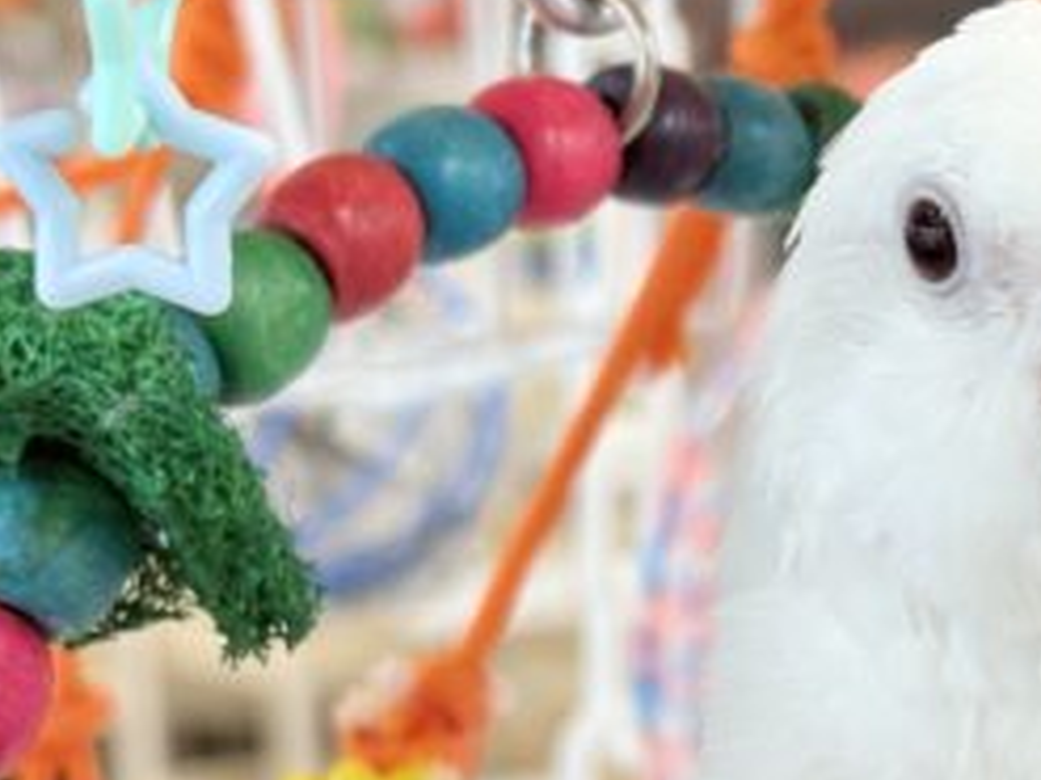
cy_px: 683
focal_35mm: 135
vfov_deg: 10.9
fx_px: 4058
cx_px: 1273
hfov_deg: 14.1
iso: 50
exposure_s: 1/50
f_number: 1.6
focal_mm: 5.96
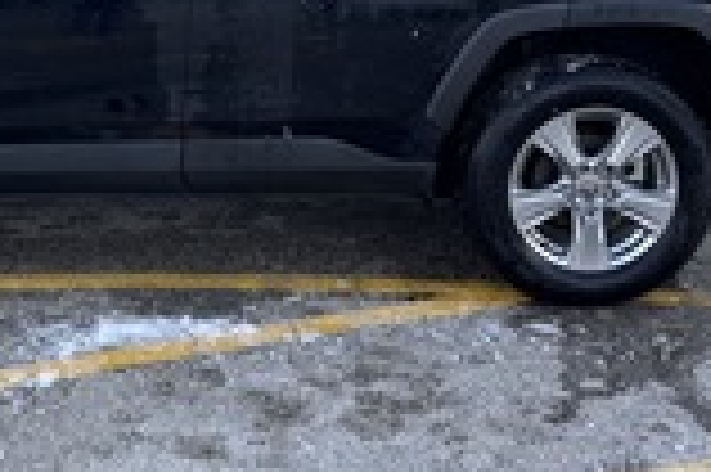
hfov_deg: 27.5
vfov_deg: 18.6
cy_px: 43
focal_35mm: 72
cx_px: 130
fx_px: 1421
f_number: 1.6
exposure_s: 1/775
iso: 50
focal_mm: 5.96
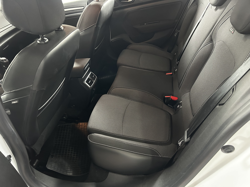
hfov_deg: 67.3
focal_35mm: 26
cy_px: 94
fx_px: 188
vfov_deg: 53.1
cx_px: 125
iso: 640
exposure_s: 1/33
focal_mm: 5.7
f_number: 1.5
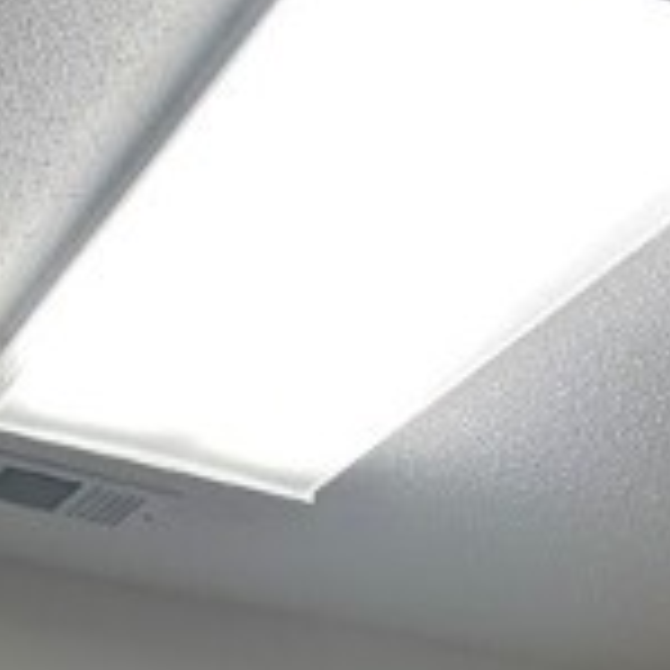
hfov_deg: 14.6
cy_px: 1610
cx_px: 1075
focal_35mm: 109
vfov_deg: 12.5
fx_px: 2387
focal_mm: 6.86
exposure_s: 1/120
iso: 125
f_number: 1.78
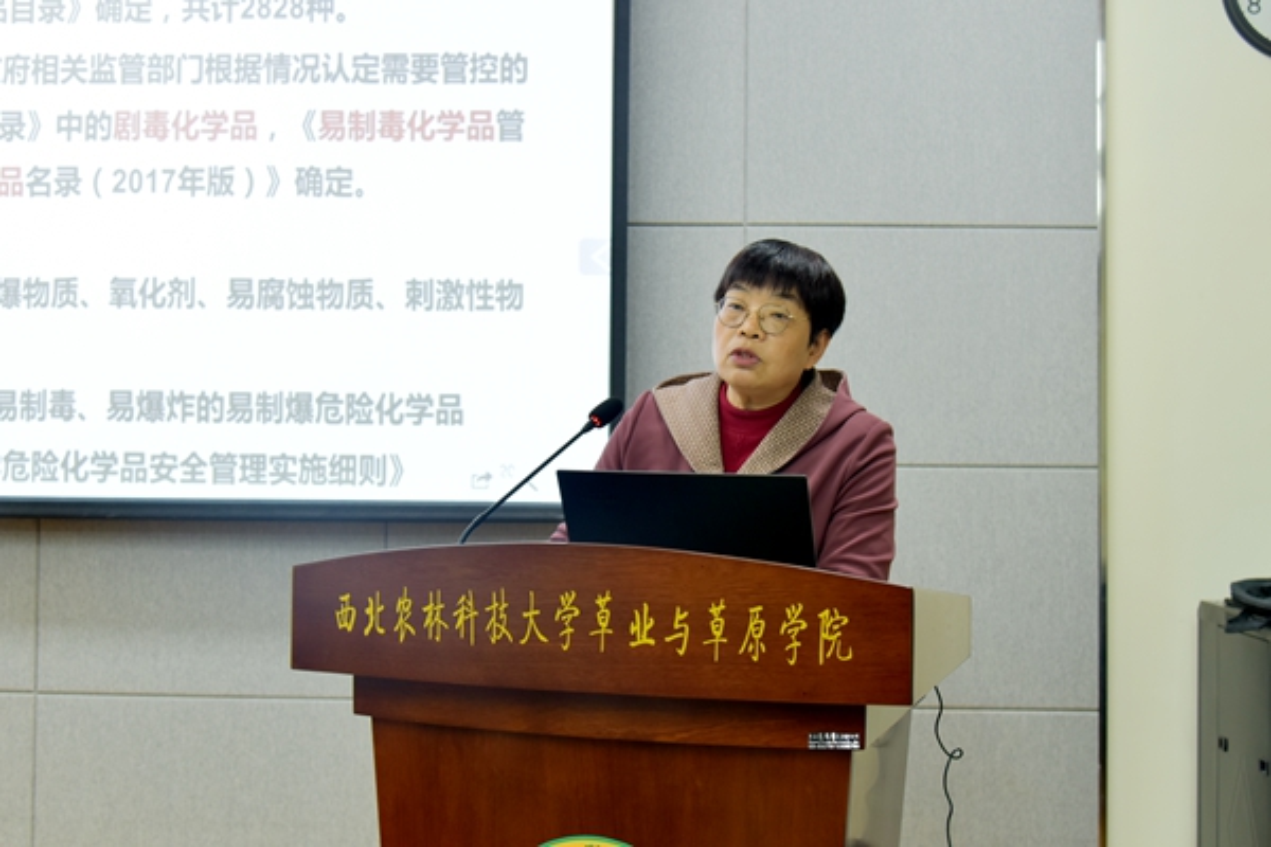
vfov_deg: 37.9
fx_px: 1236
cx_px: 636
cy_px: 424
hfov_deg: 54.4
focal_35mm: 35
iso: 500
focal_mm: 35
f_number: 4
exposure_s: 1/40
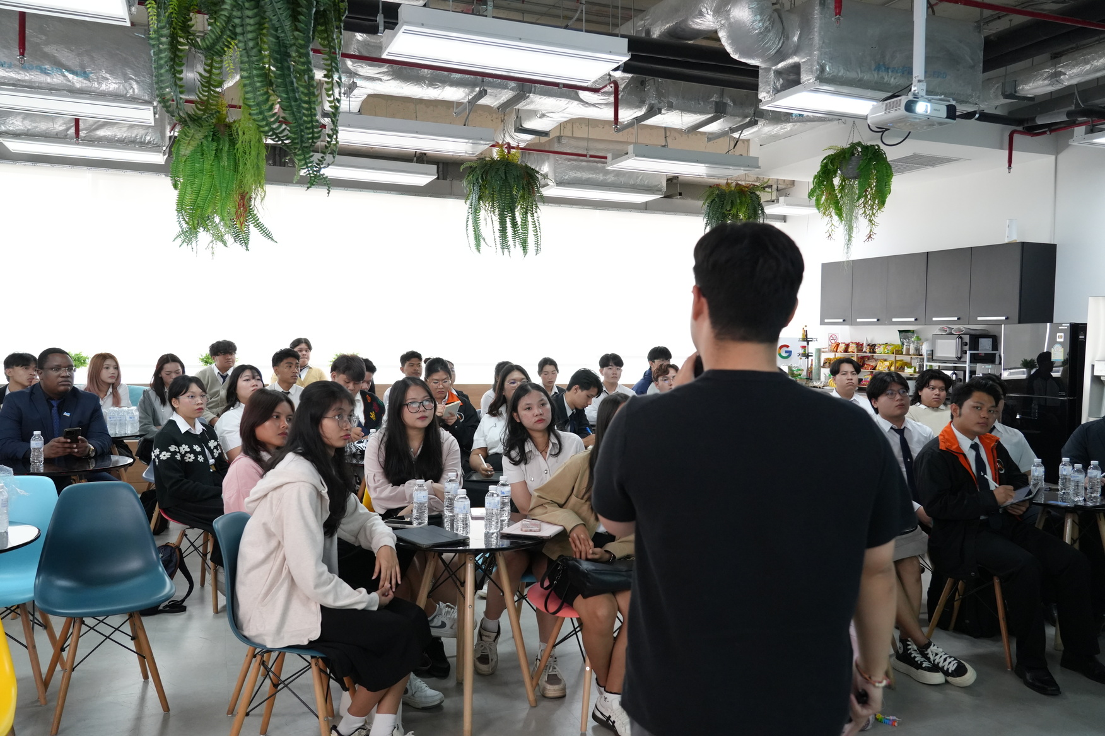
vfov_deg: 45.0
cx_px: 552
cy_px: 368
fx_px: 890
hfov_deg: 63.7
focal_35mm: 29
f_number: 5
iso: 4000
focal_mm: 29
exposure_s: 1/200
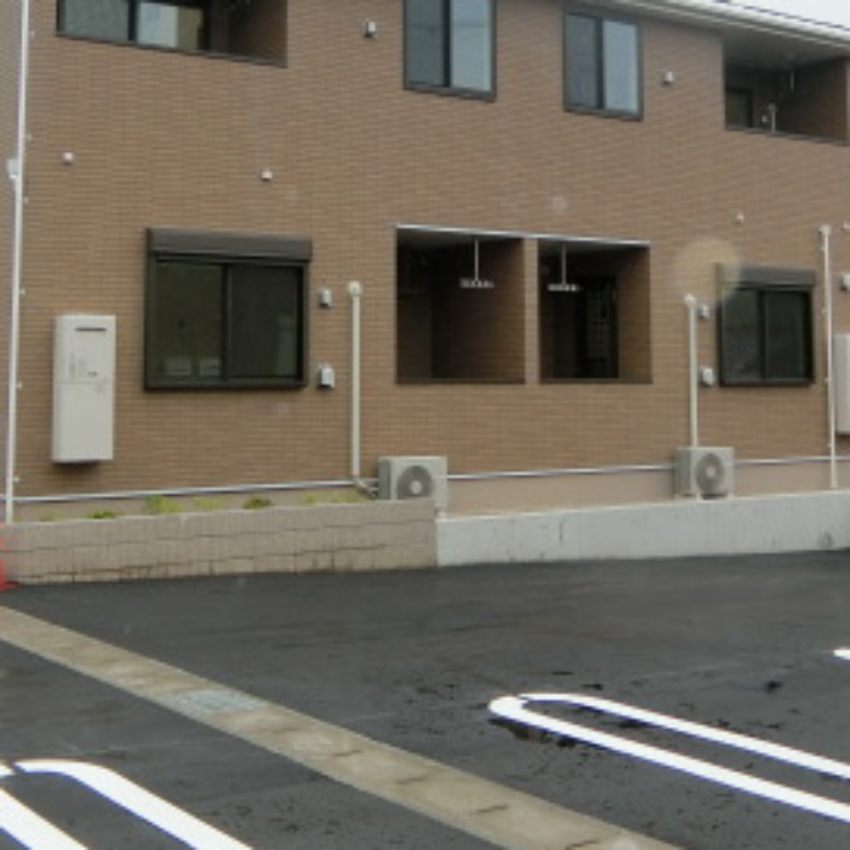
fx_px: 1445
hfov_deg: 32.7
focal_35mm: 52
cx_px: 478
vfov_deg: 32.1
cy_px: 194
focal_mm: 4.5
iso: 80
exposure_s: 1/125
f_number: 3.5
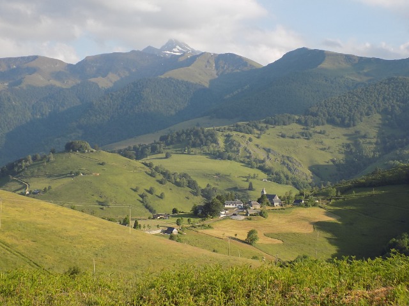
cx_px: 204
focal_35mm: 59
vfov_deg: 24.8
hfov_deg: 32.7
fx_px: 697
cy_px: 153
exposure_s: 1/320
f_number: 4
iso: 80
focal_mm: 10.5
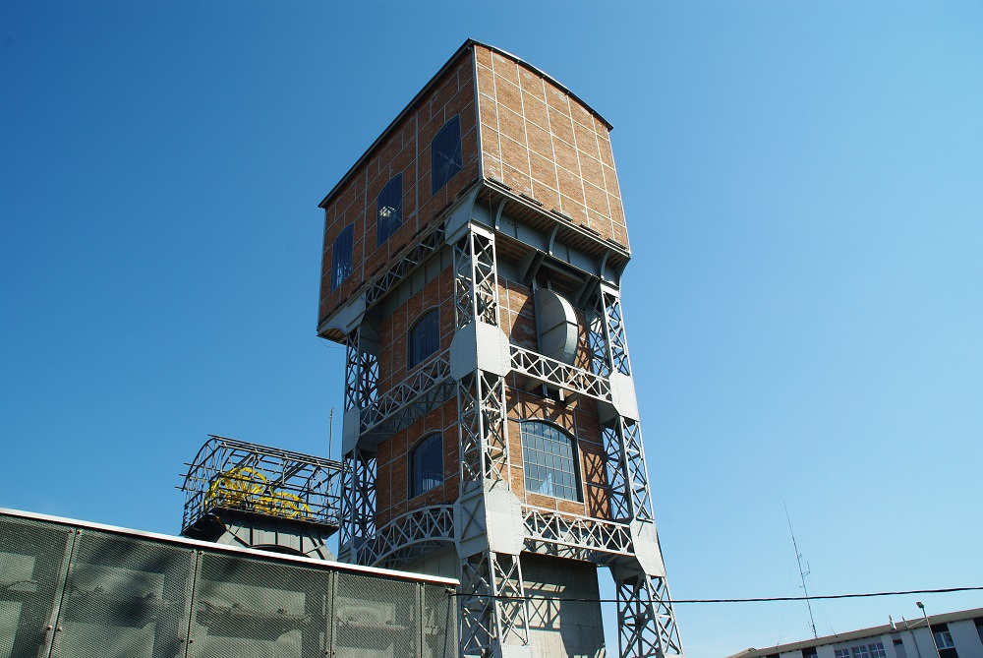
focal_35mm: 27
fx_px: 738
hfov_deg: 67.3
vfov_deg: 48.0
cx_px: 492
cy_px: 329
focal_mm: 18
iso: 100
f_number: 9.5
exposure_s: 1/180
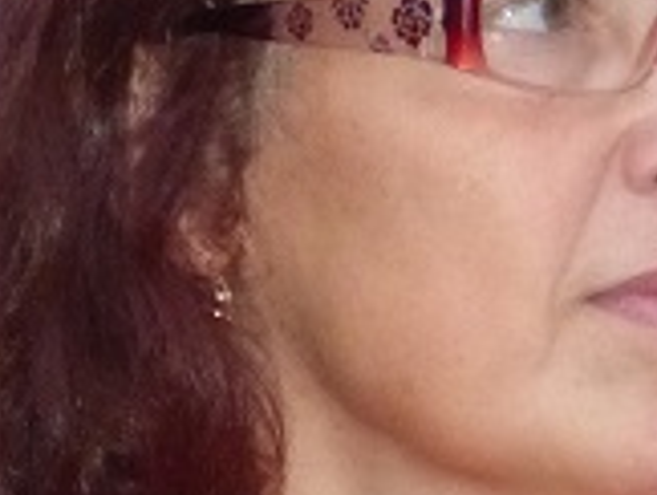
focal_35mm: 616
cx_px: 134
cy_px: 515
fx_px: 11709
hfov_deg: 3.2
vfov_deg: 2.4
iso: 800
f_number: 3.6
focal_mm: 25
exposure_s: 1/60
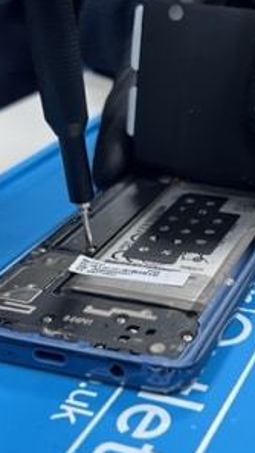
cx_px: 215
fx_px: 733
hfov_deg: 19.5
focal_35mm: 61
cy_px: 226
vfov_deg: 34.4
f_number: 1.5
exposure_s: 1/100
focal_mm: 5.7
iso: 125
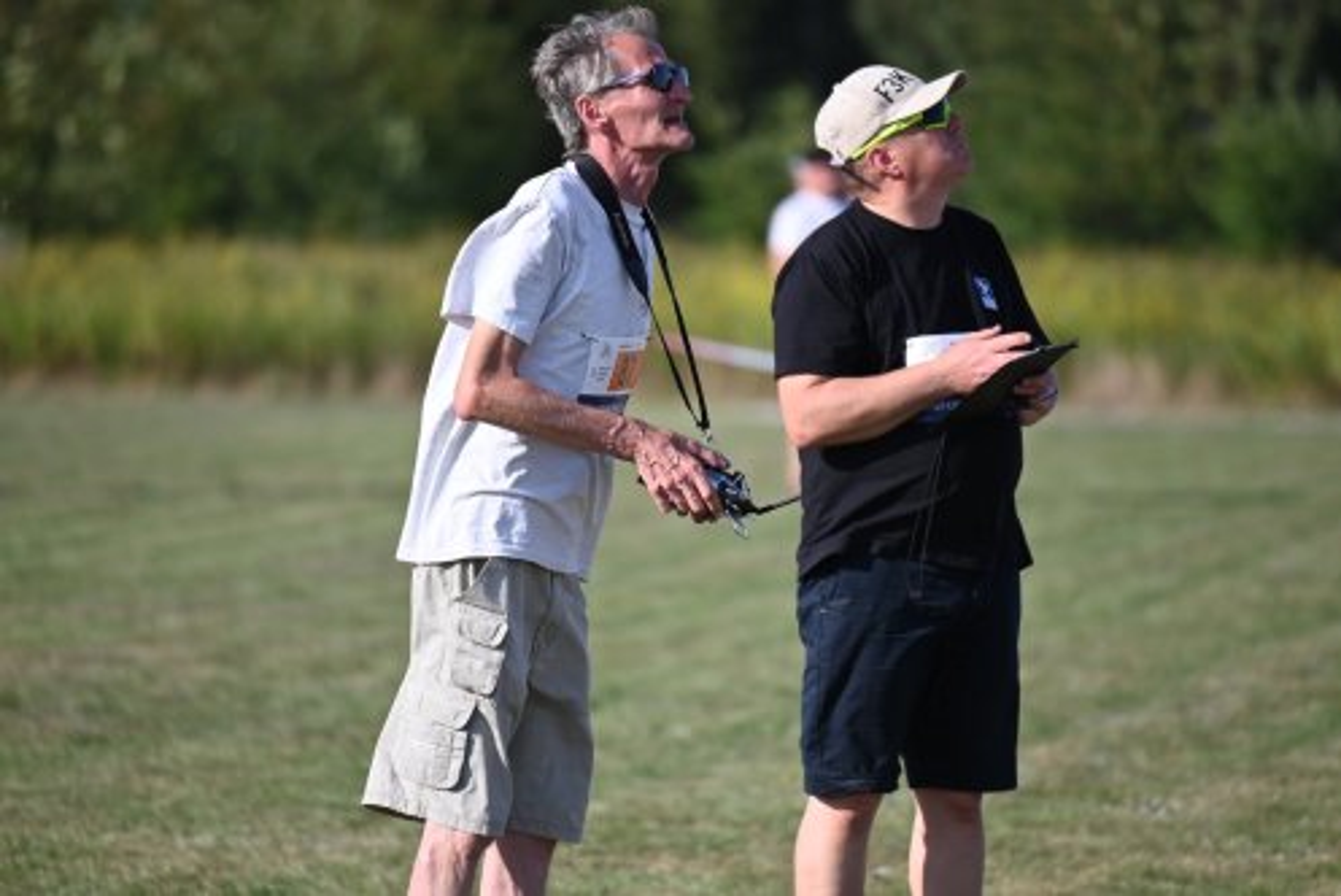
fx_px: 14908
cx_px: 670
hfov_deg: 5.2
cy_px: 448
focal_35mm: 400
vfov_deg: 3.4
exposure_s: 1/2000
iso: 640
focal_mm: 400
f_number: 6.3
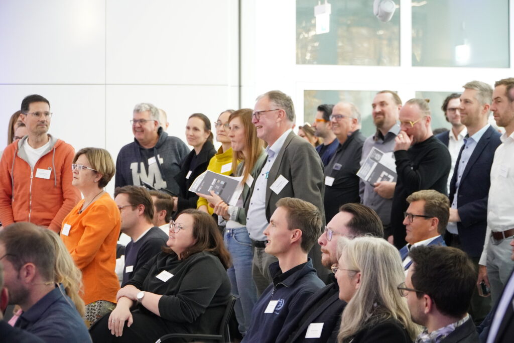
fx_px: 1392
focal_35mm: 98
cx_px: 257
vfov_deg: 14.0
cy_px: 172
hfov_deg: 20.9
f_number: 4
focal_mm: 65
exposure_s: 1/100
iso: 5000
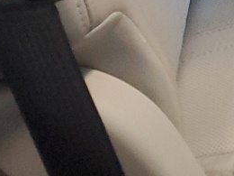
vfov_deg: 8.1
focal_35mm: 160
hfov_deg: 10.8
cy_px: -329
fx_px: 1082
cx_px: 536
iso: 241
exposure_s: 1/60.2
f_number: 1.5
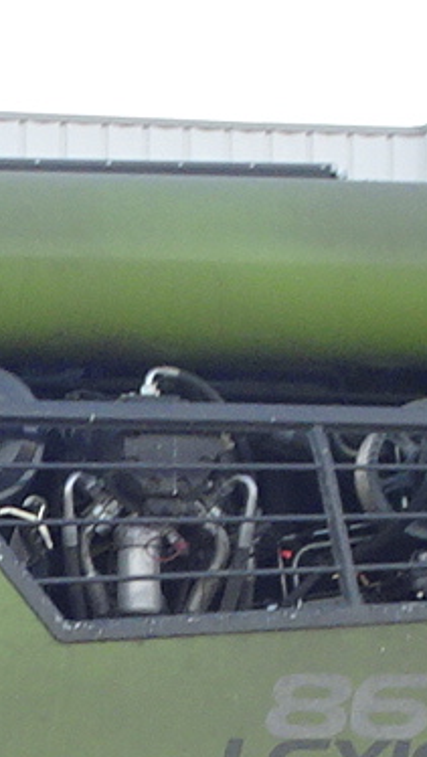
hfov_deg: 6.5
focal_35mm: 181
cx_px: -502
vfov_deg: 11.5
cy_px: 1012
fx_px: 3635
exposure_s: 1/125
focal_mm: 4.1
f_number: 3.5
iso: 80
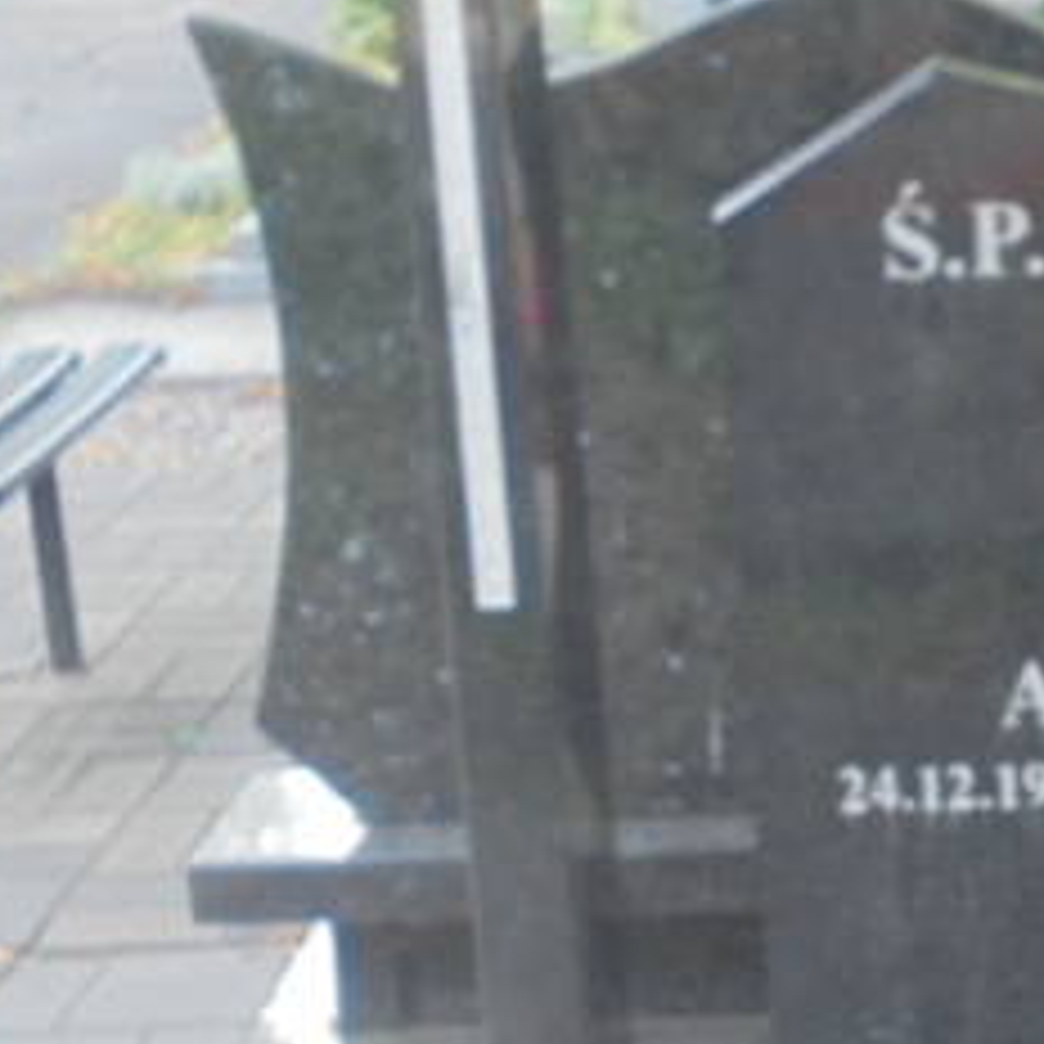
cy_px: 720
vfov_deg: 16.5
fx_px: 3583
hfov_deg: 16.1
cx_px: 1166
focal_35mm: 105
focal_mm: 7.8
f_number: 4.5
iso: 400
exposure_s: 1/20
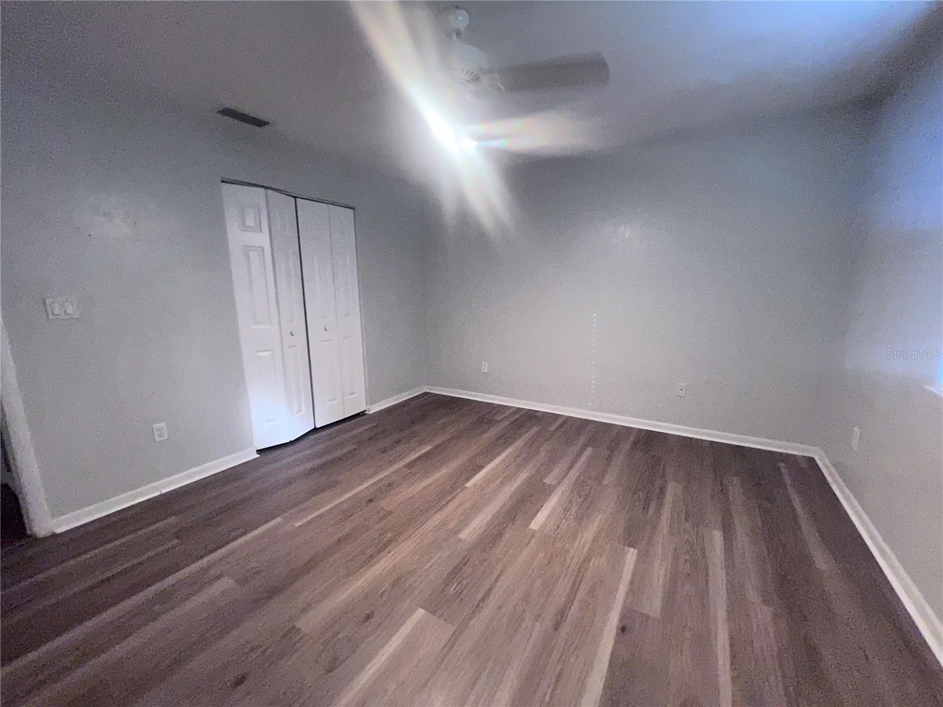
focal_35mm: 13
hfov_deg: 106.2
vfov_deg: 89.9
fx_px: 354
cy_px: 354
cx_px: 472
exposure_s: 1/60
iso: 500
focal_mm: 1.57
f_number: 1.8
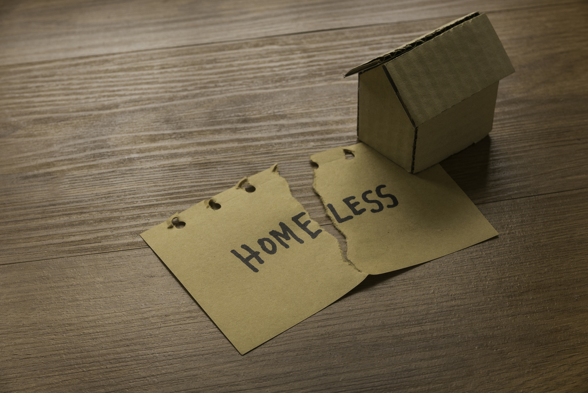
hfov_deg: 33.4
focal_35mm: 60
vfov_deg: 22.7
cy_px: 196
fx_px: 981
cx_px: 294
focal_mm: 27.2
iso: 200
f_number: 5.6
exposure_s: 1/125
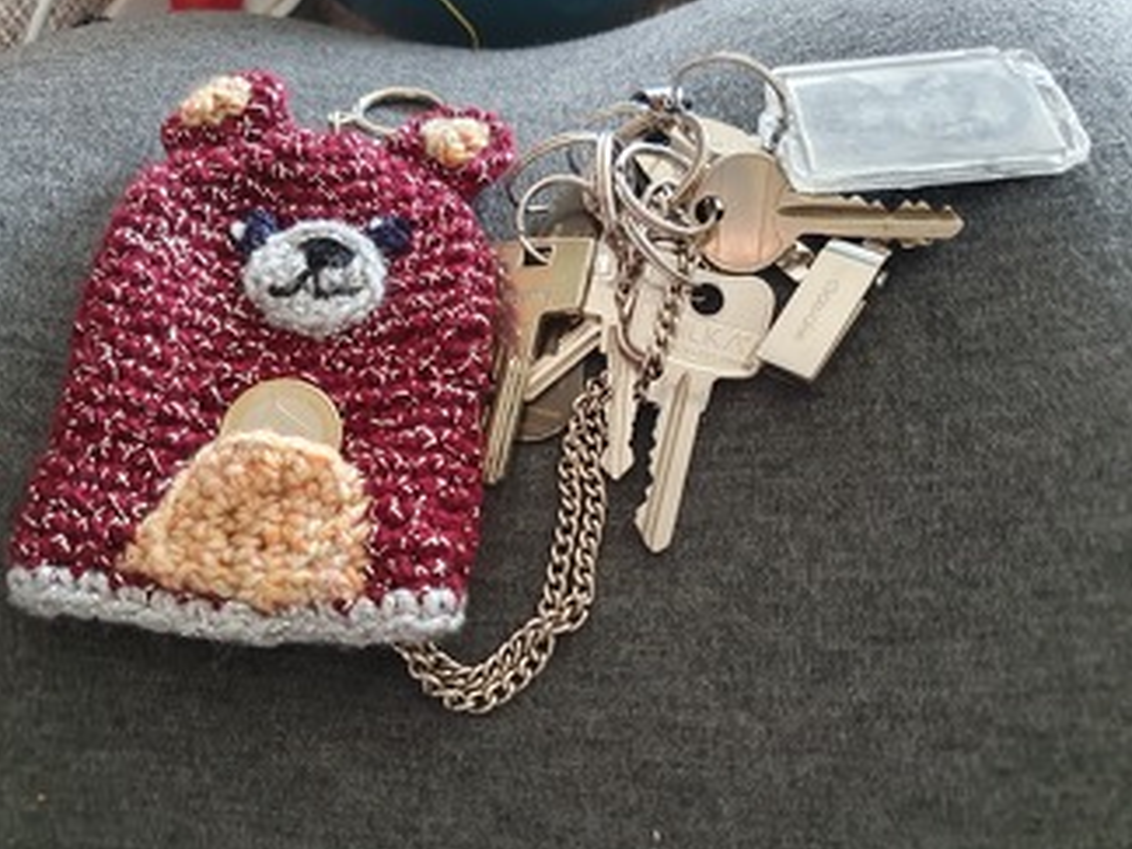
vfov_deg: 49.7
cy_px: 430
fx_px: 916
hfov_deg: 63.4
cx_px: 547
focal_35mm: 28
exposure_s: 1/50
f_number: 1.5
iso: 250
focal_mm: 4.32
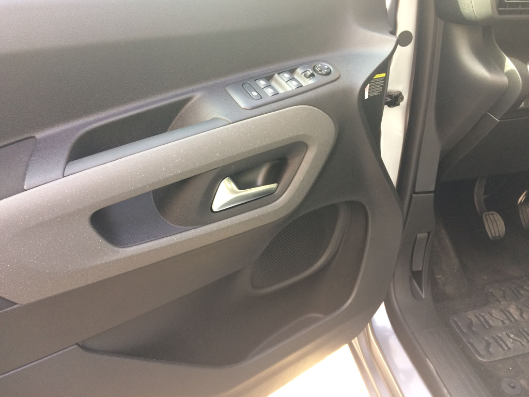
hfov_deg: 61.7
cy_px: 198
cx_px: 264
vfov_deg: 48.2
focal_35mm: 29
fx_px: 443
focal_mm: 4.15
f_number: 2.2
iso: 32
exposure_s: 1/33
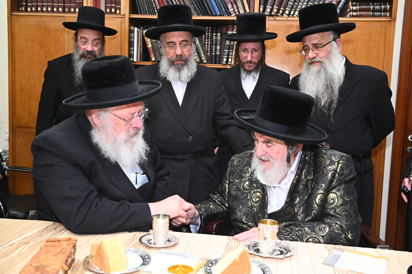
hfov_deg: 50.7
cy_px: 137
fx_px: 435
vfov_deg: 35.0
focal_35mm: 38
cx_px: 206
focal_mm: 38
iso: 1250
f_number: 5.6
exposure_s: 1/200
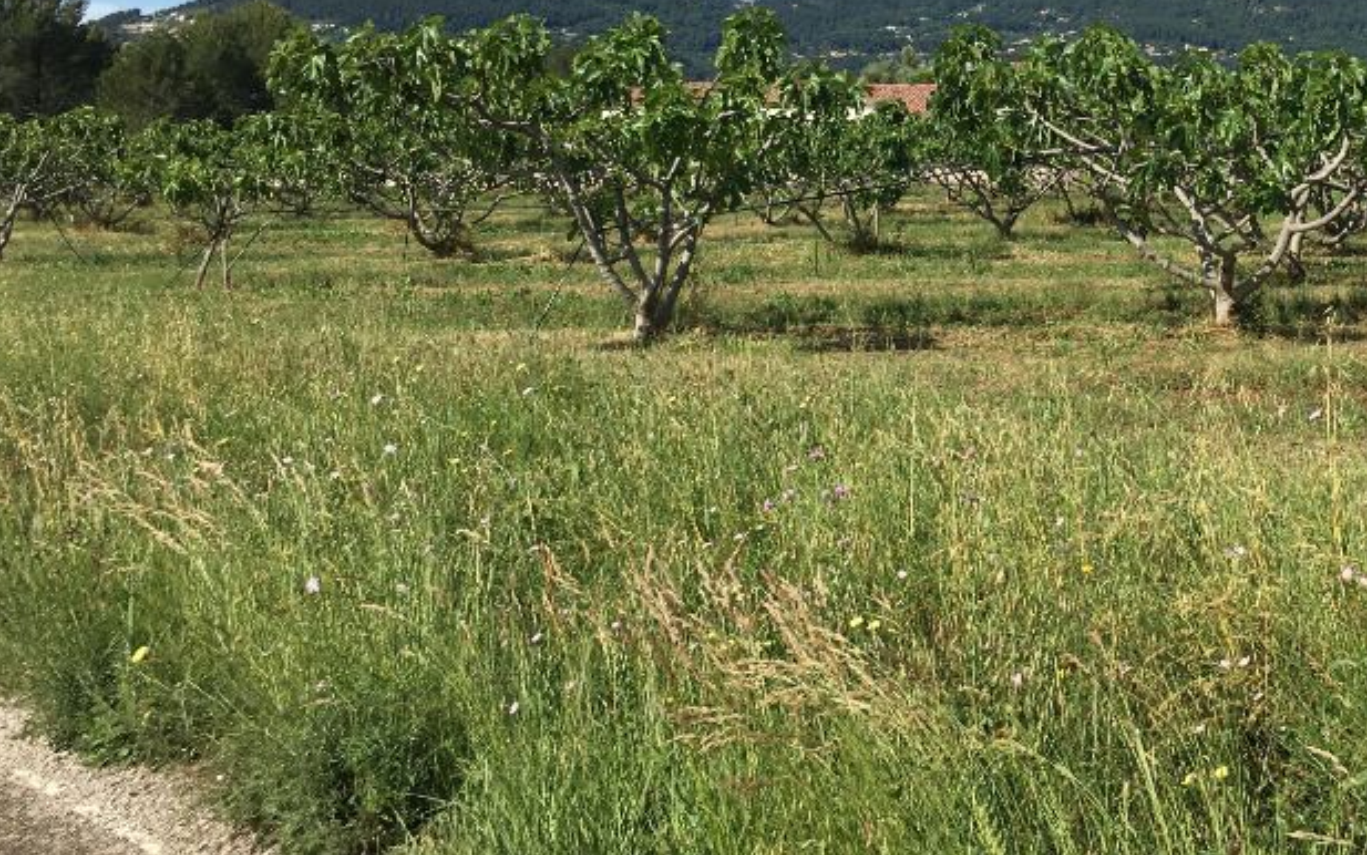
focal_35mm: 51
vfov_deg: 24.9
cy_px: 148
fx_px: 1901
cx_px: 1083
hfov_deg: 38.2
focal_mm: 4.15
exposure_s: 1/1972
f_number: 2.2
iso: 25
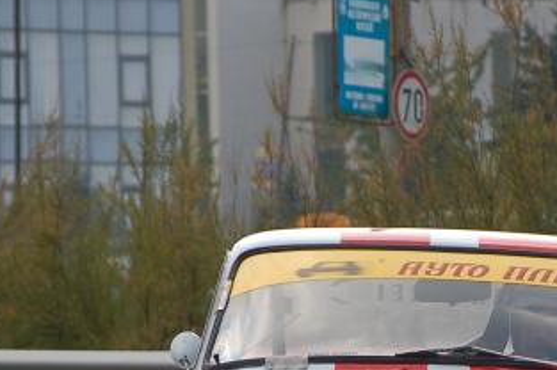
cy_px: 549
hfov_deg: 4.0
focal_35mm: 516
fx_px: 7970
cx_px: 358
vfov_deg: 2.7
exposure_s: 1/1000
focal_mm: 105
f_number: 4.8
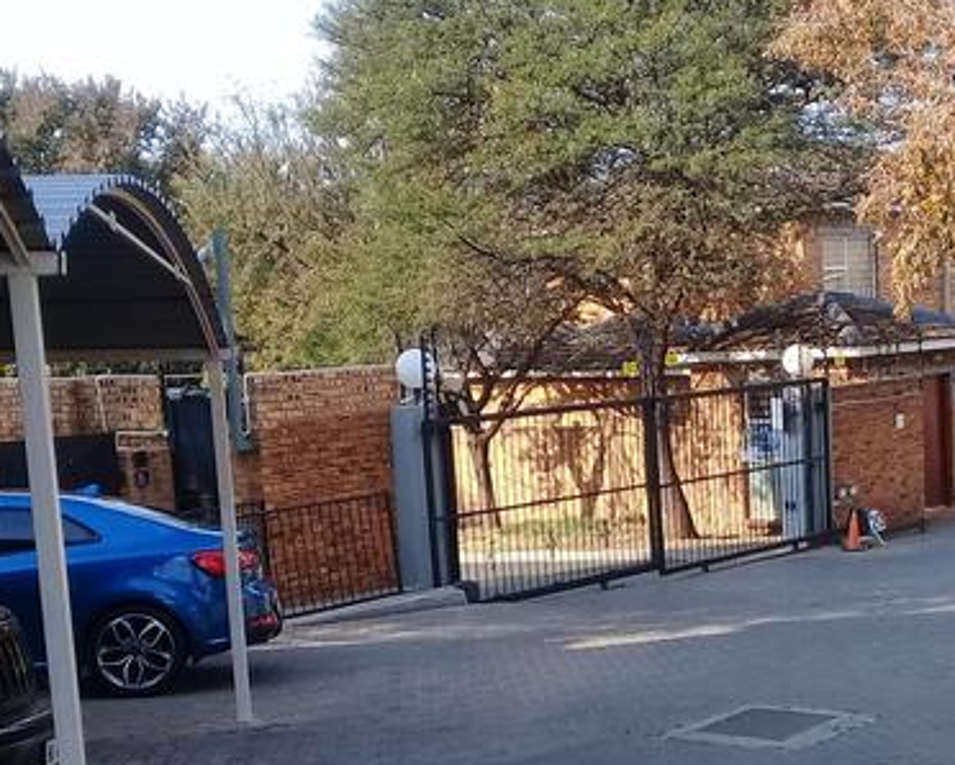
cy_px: 621
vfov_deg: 23.1
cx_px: 729
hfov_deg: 28.6
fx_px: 1838
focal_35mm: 65
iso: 50
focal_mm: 3.3
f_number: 2.2
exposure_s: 1/300
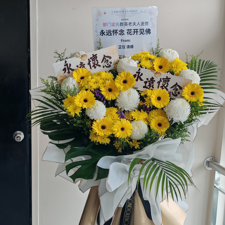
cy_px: 145
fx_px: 404
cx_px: 114
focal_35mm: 55
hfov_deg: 31.1
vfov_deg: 30.9
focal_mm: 5.52
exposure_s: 1/100
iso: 64
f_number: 1.95
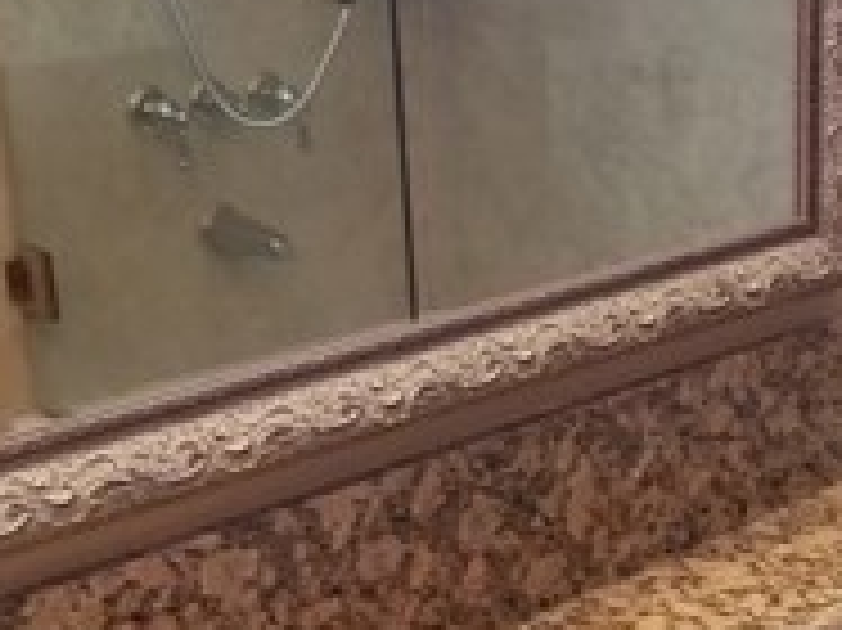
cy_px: 796
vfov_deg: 15.8
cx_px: 828
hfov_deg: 21.3
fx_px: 2163
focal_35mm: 89
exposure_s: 1/60
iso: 125
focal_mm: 4.2
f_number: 1.7
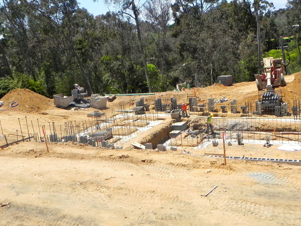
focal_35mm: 41
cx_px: 150
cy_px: 113
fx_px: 357
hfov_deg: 45.8
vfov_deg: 35.1
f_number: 7.1
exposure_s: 1/372
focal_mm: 7.3
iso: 160
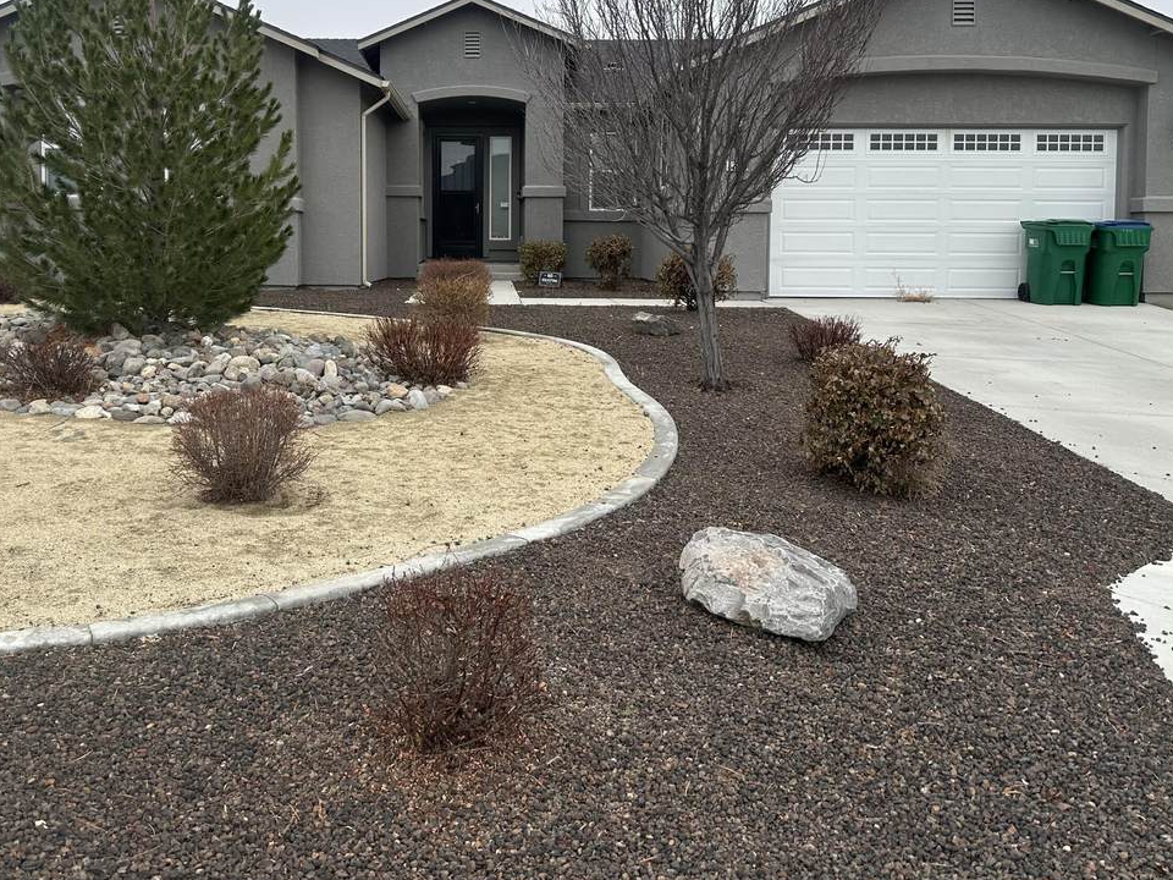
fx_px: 1084
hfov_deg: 56.4
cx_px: 475
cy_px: 304
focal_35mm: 32
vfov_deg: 43.6
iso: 80
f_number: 1.78
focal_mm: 6.86
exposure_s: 1/927
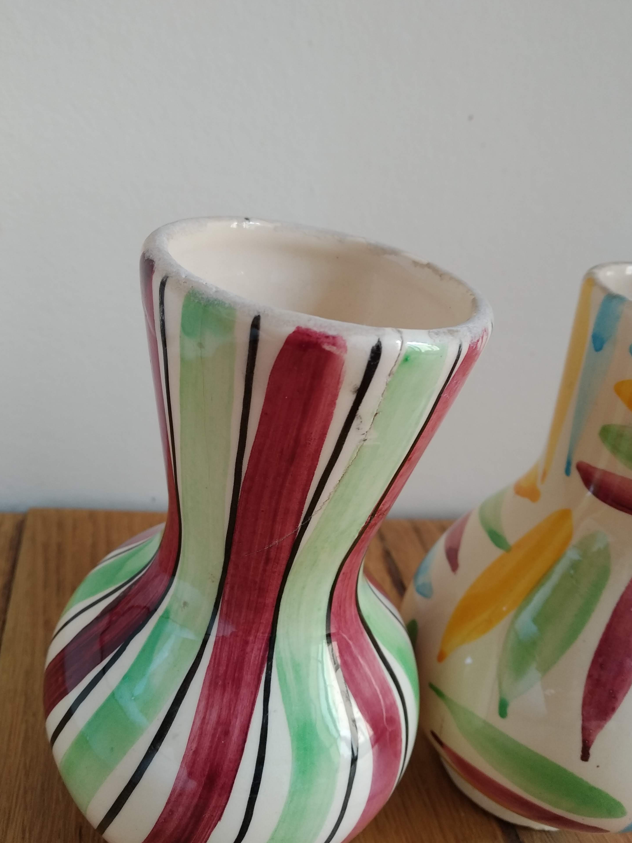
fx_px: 657
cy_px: 412
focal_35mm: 27
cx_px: 306
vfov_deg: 65.3
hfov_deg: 51.3
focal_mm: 3.82
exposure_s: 1/33
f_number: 2.2
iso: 100
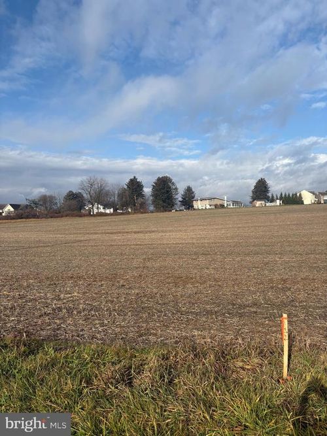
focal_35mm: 26
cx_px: 164
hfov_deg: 53.0
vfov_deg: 67.3
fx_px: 328
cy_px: 218
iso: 50
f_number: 1.6
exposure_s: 1/3831
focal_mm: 5.96
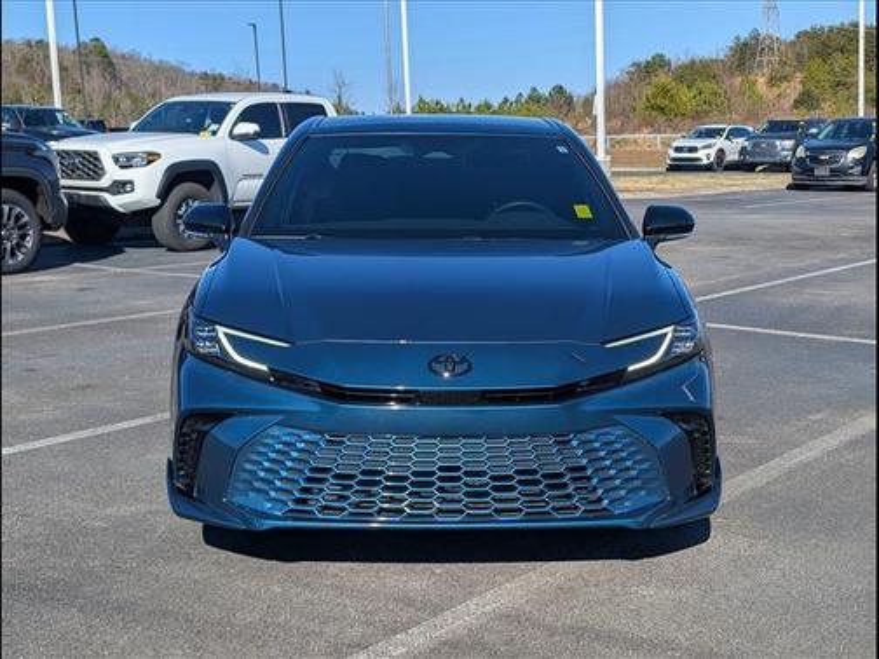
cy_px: 330
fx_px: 1244
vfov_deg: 29.7
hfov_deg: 38.9
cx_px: 440
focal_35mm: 49
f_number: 1.68
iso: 20
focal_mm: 6.9
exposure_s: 1/1667
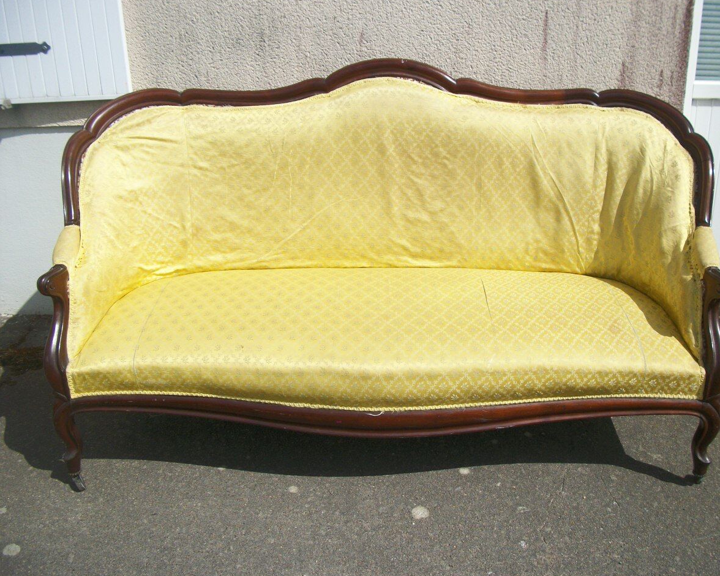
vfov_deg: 43.4
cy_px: 288
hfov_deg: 52.8
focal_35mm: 34
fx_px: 725
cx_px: 391
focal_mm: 5.7
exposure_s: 1/250
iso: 80
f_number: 8.8
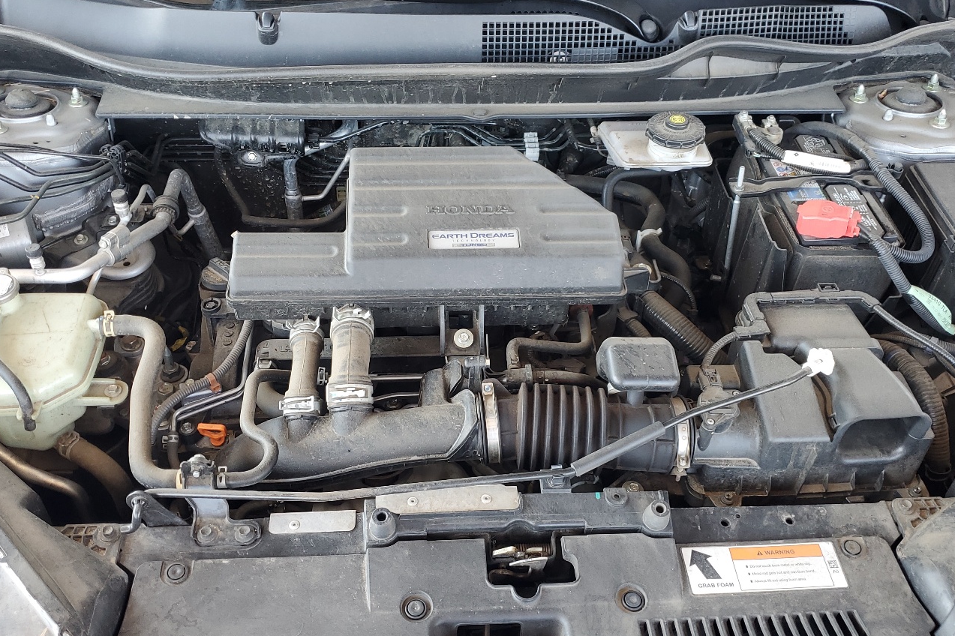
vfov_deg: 38.8
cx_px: 485
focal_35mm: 34
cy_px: 340
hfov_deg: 55.8
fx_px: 902
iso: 51
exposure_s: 1/60.2
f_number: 1.5
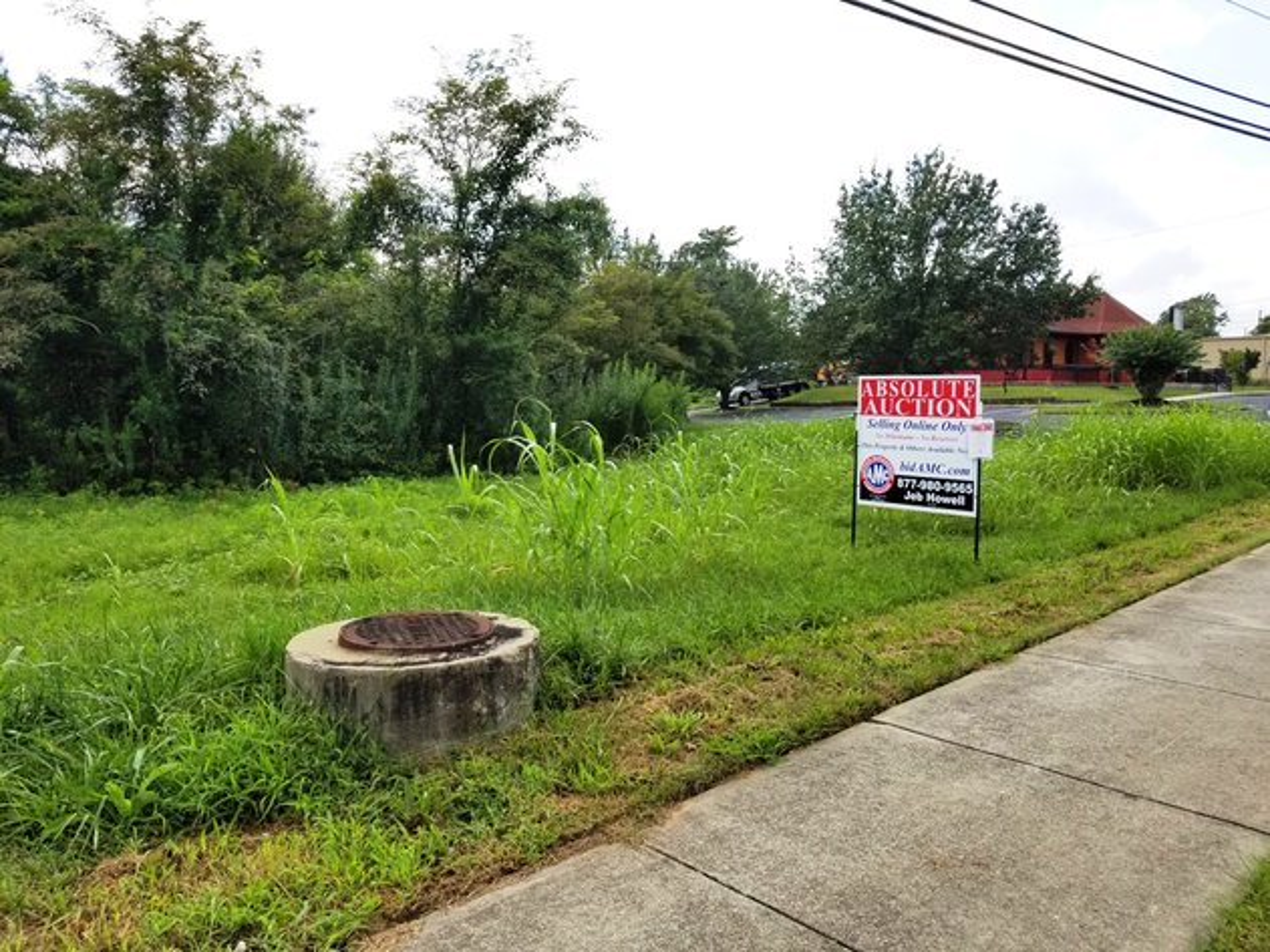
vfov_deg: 53.0
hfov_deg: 67.3
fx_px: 954
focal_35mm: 26
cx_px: 635
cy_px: 476
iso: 50
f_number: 1.7
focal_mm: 4.25
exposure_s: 1/1652
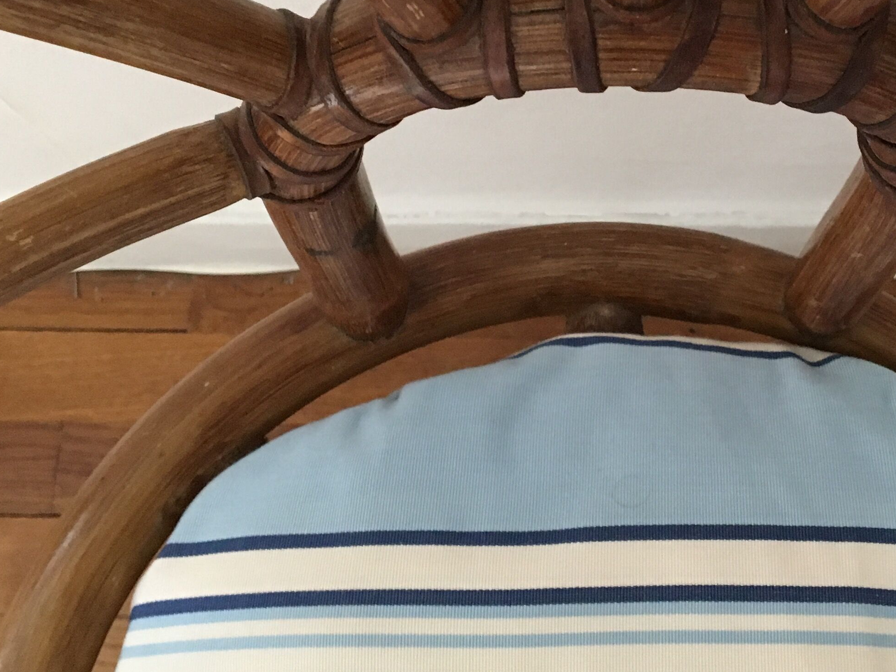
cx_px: 621
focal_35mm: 60
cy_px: 188
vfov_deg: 24.2
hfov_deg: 31.8
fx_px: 1553
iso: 200
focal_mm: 4.15
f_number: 2.2
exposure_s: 1/25
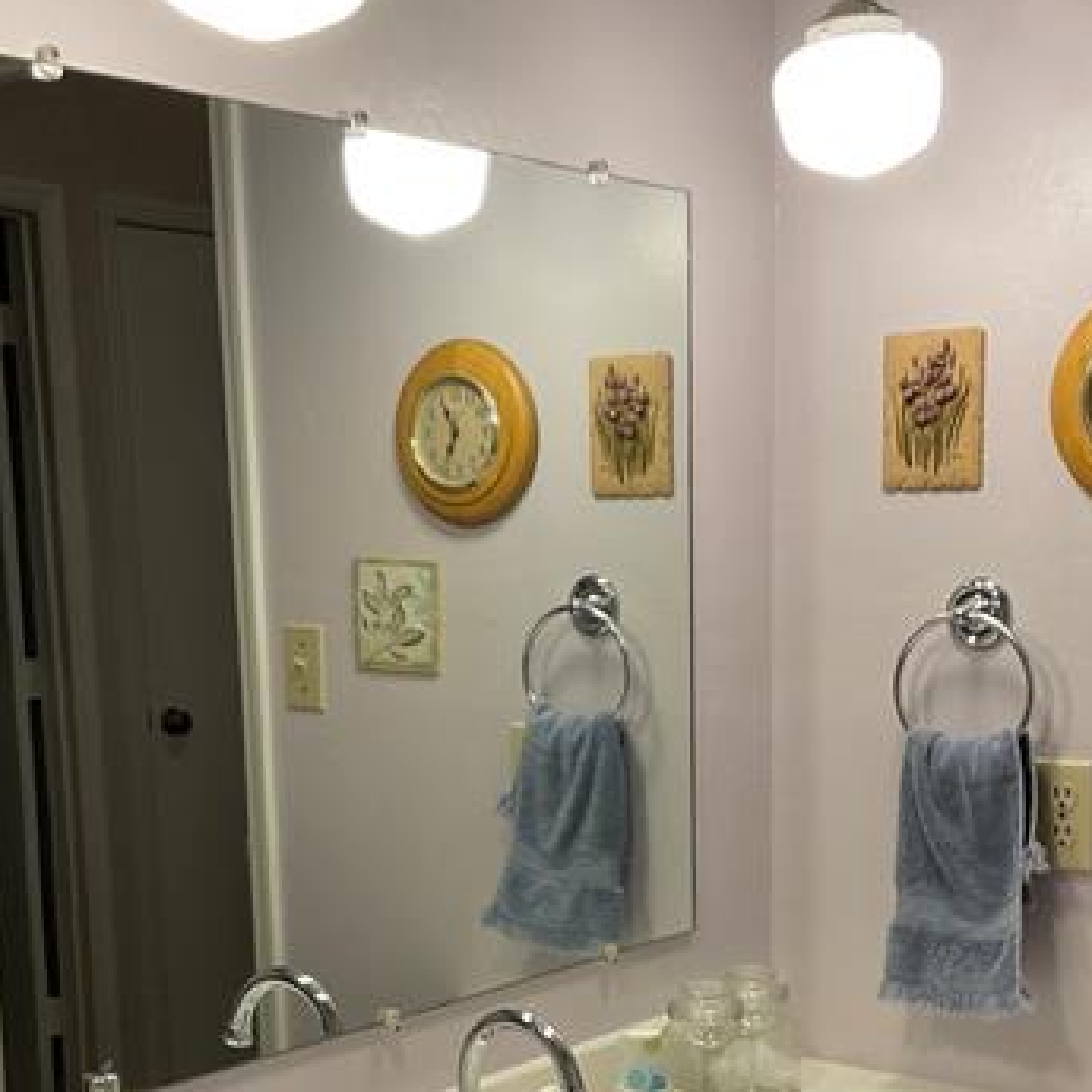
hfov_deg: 30.0
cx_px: 598
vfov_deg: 29.5
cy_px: 842
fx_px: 2034
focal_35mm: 57
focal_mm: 3
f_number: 1.8
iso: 40
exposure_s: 1/60
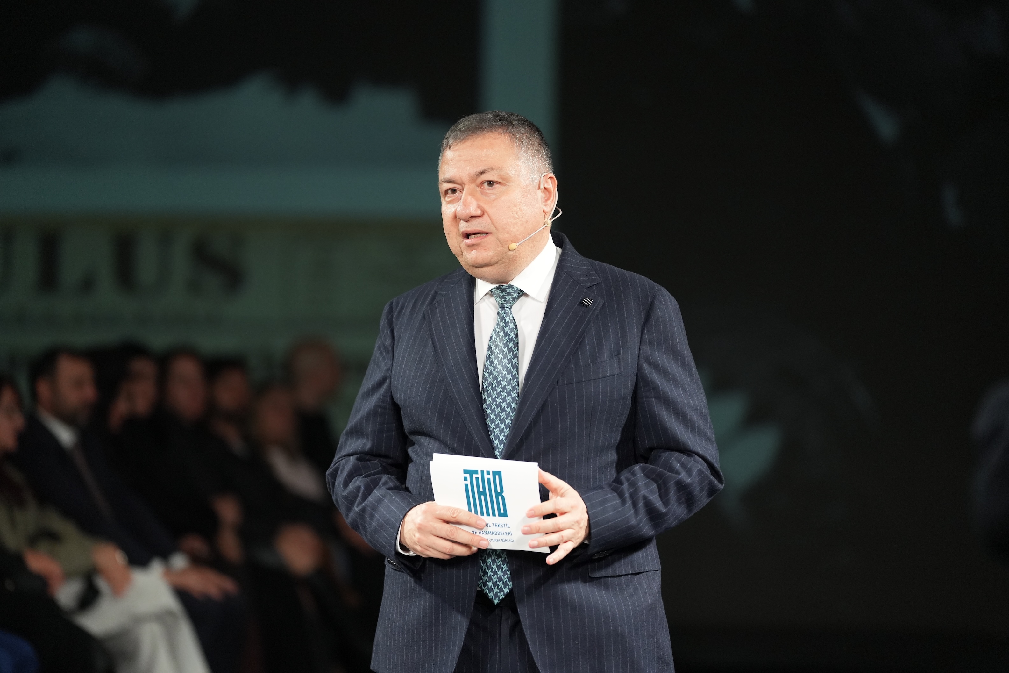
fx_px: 5605
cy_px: 336
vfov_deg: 6.9
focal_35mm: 200
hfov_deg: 10.3
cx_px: 504
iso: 2500
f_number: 2.8
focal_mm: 200
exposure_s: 1/400
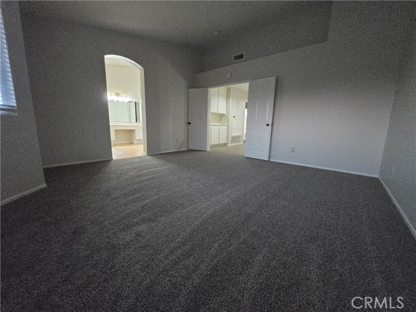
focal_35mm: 13
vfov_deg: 89.9
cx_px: 208
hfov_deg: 106.2
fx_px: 156
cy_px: 156
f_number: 2.2
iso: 1250
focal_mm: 1.7
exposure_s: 1/60
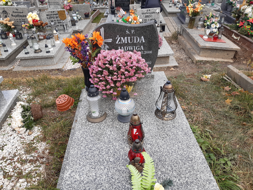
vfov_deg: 53.1
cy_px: 95
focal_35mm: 26
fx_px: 190
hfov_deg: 67.3
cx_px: 126
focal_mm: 3.92
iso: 40
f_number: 1.7
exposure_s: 1/214
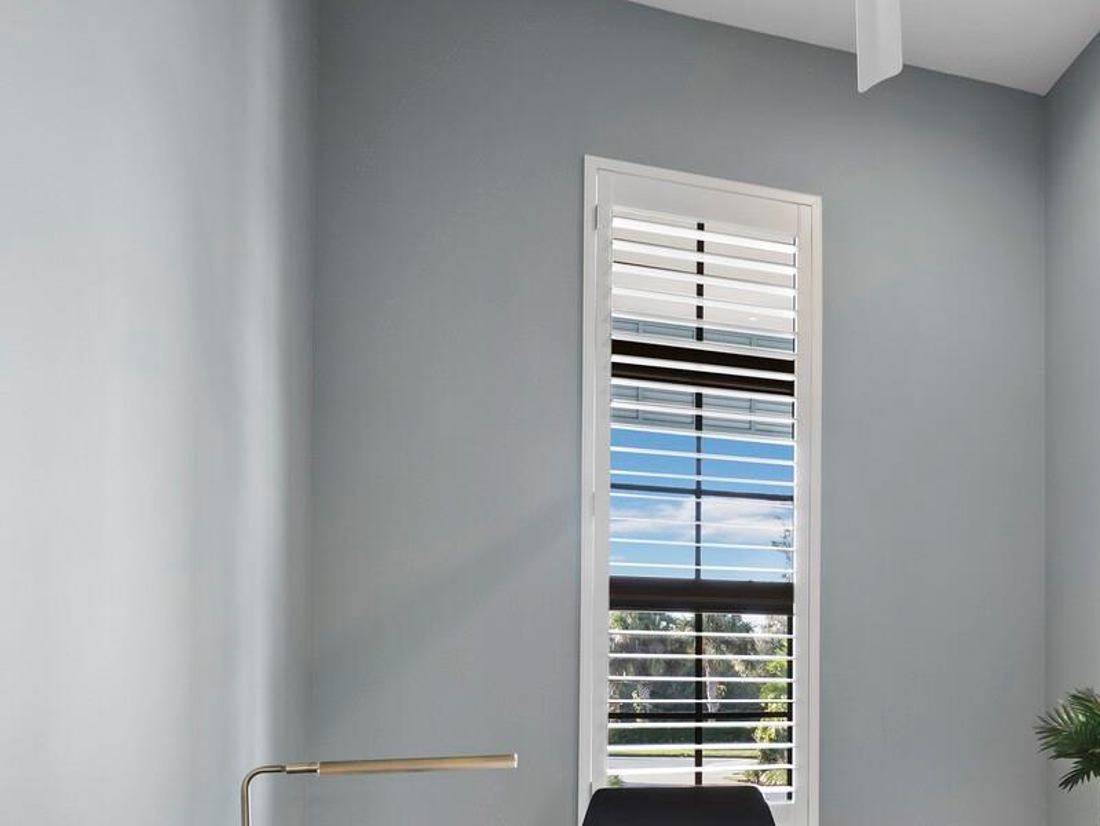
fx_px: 890
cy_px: 727
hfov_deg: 59.5
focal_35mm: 28
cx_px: 847
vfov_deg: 45.6
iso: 250
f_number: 10
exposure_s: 1
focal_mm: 7
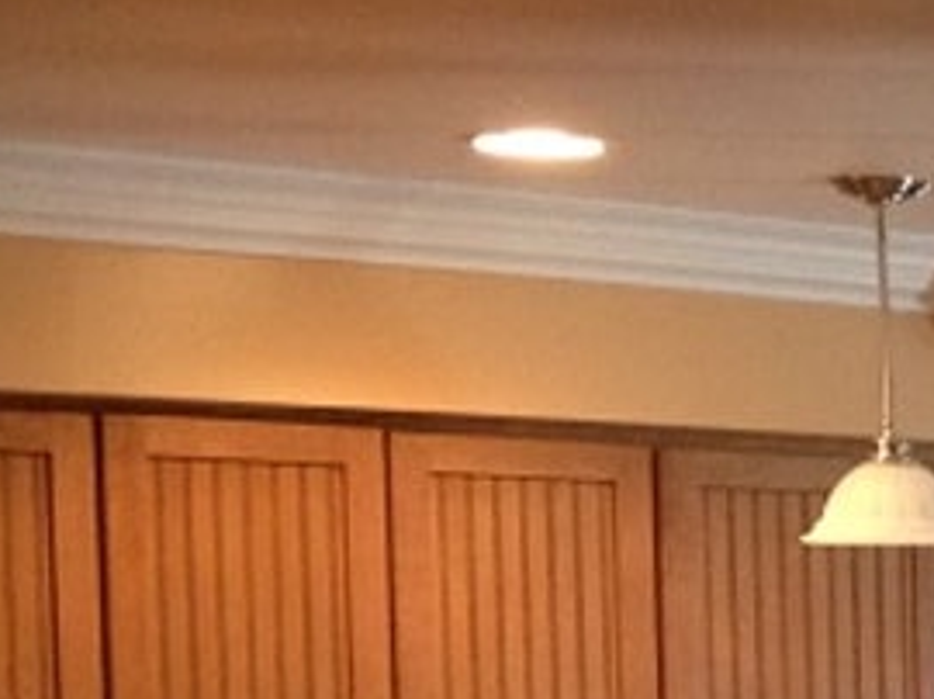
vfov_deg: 8.4
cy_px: 1083
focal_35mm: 173
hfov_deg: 10.0
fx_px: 4664
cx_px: 2219
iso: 160
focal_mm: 4.28
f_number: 2.4
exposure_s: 1/20
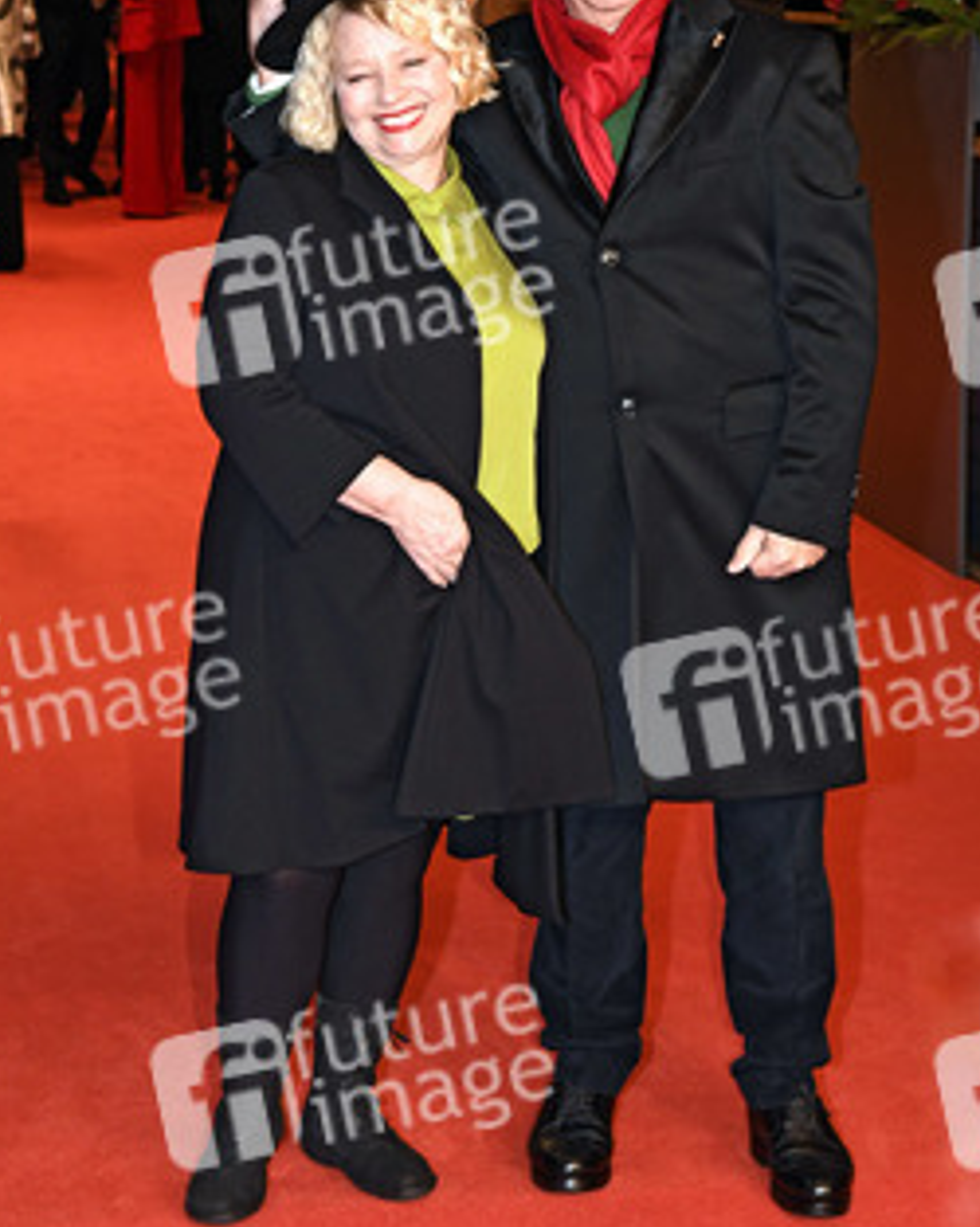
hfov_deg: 21.2
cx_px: 466
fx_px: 2613
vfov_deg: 26.4
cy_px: 490
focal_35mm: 72
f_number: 5.6
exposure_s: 1/160
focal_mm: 40
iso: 1600
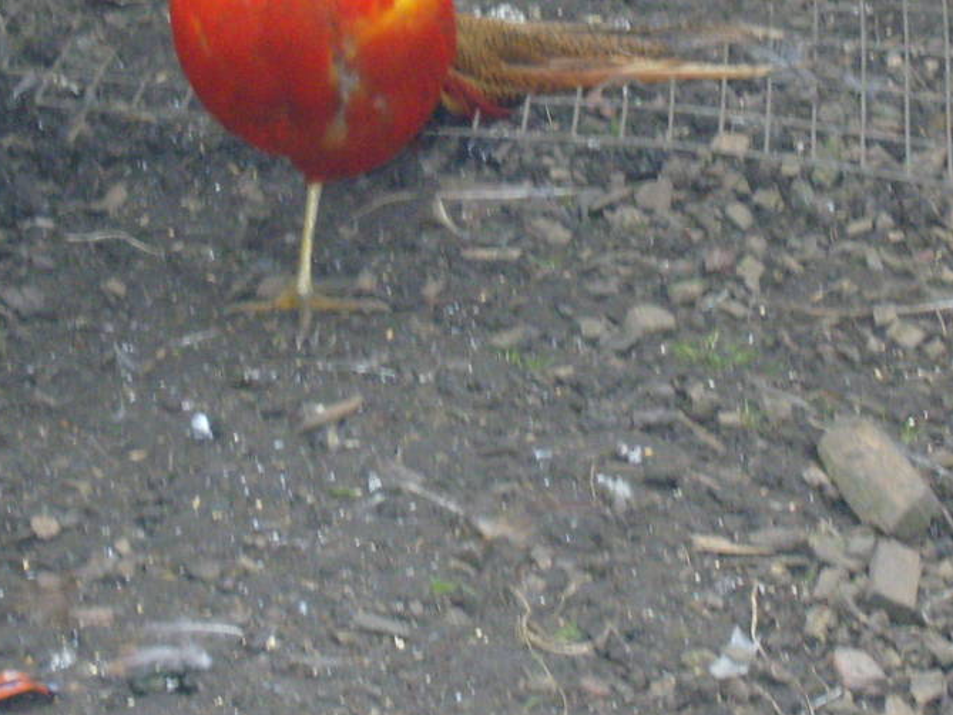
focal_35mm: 251
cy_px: 68
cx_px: 395
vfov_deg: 5.9
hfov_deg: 7.9
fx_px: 6911
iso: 288
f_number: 5.1
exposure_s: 1/60
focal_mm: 22.2
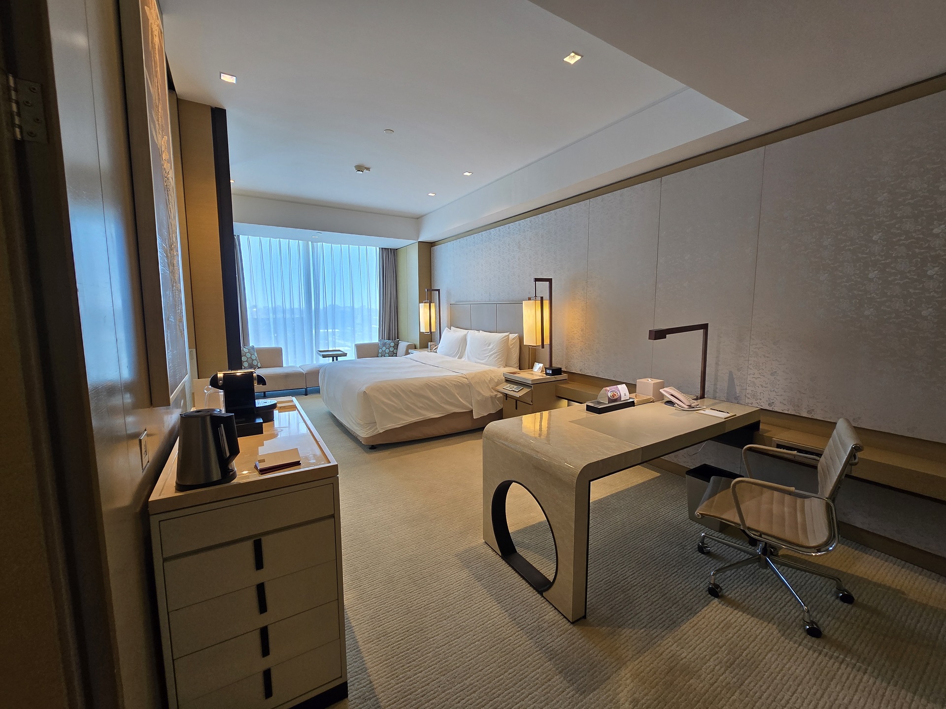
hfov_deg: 106.2
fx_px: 355
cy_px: 354
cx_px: 473
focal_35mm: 13
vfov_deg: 89.9
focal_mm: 2.2
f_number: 2.2
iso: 100
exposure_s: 1/50
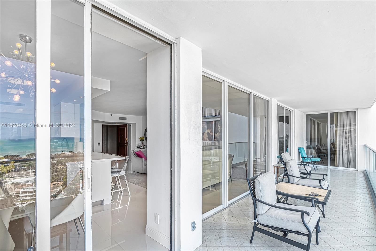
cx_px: 188
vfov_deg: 73.7
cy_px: 126
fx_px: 167
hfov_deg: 96.7
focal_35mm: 16
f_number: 9
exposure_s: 1/100
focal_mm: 16
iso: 1000
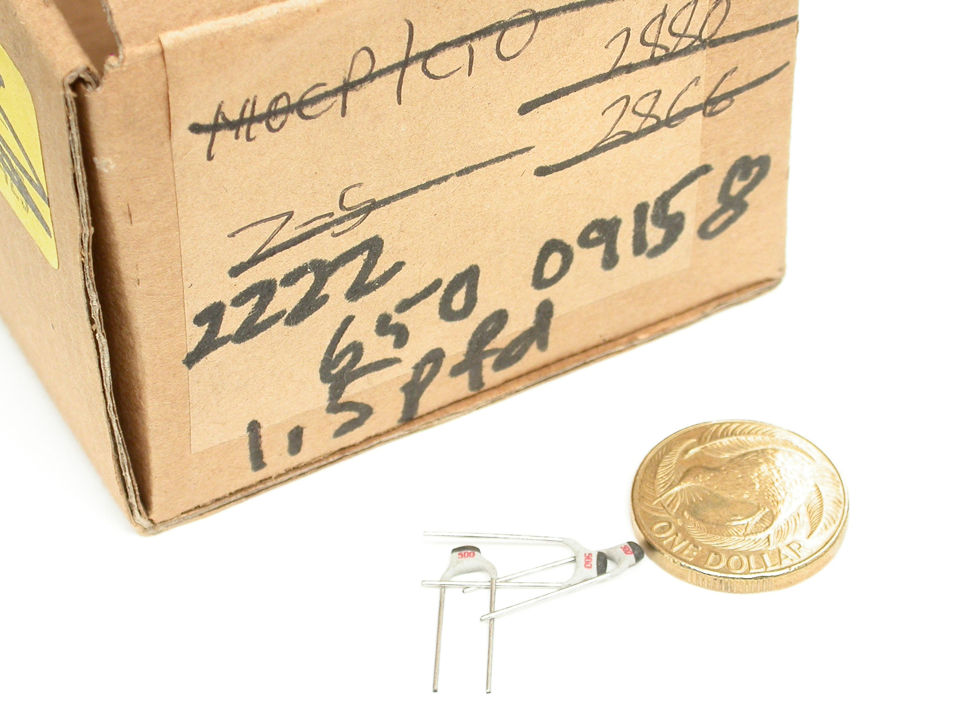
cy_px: 359
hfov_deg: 12.8
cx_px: 479
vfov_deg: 9.6
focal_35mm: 154
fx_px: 4262
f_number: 5.1
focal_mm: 32
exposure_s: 1/9
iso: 100
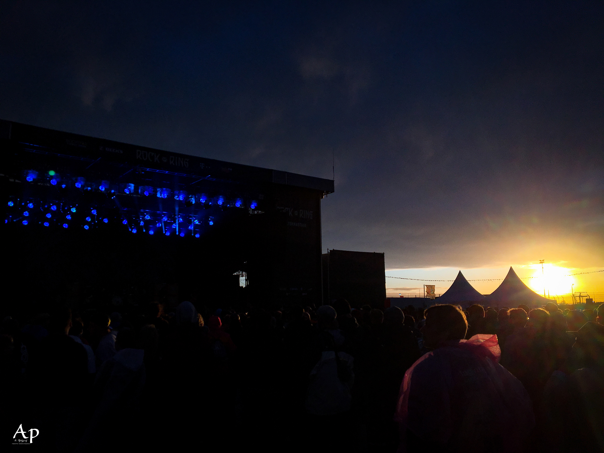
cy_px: 226
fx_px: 506
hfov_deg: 61.7
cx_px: 302
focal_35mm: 29
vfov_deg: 48.2
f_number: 2.2
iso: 25
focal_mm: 4.15
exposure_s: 1/3000
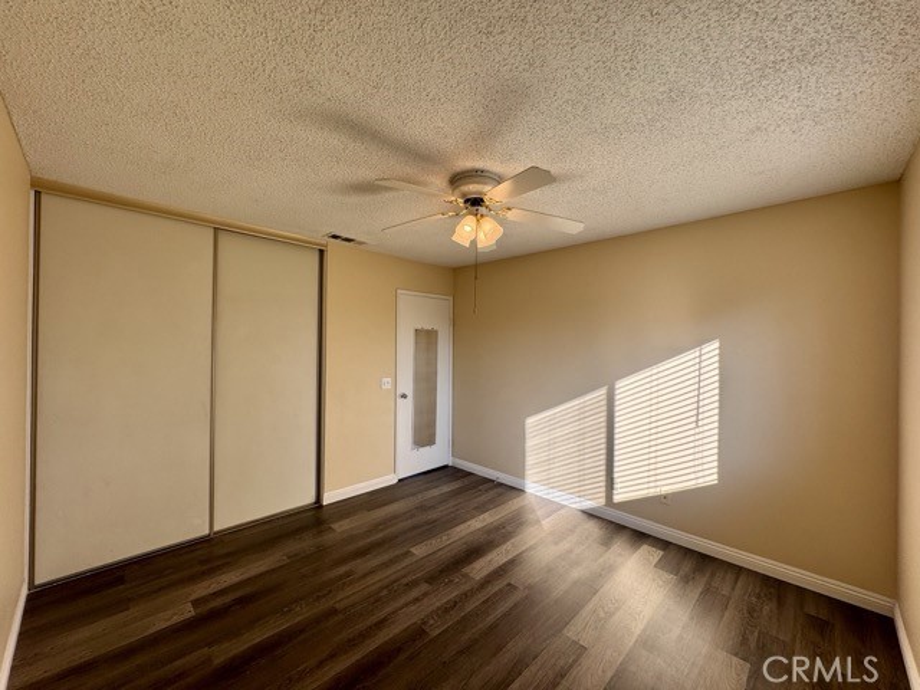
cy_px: 345
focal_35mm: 14
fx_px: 372
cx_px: 460
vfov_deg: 85.7
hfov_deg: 102.1
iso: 40
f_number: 2.2
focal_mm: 2.22
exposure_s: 1/317
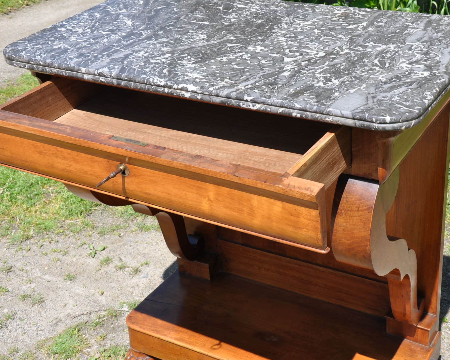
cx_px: 246
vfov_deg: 25.6
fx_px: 793
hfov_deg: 31.6
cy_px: 180
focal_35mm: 60
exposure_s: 1/160
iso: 250
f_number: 13
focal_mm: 35
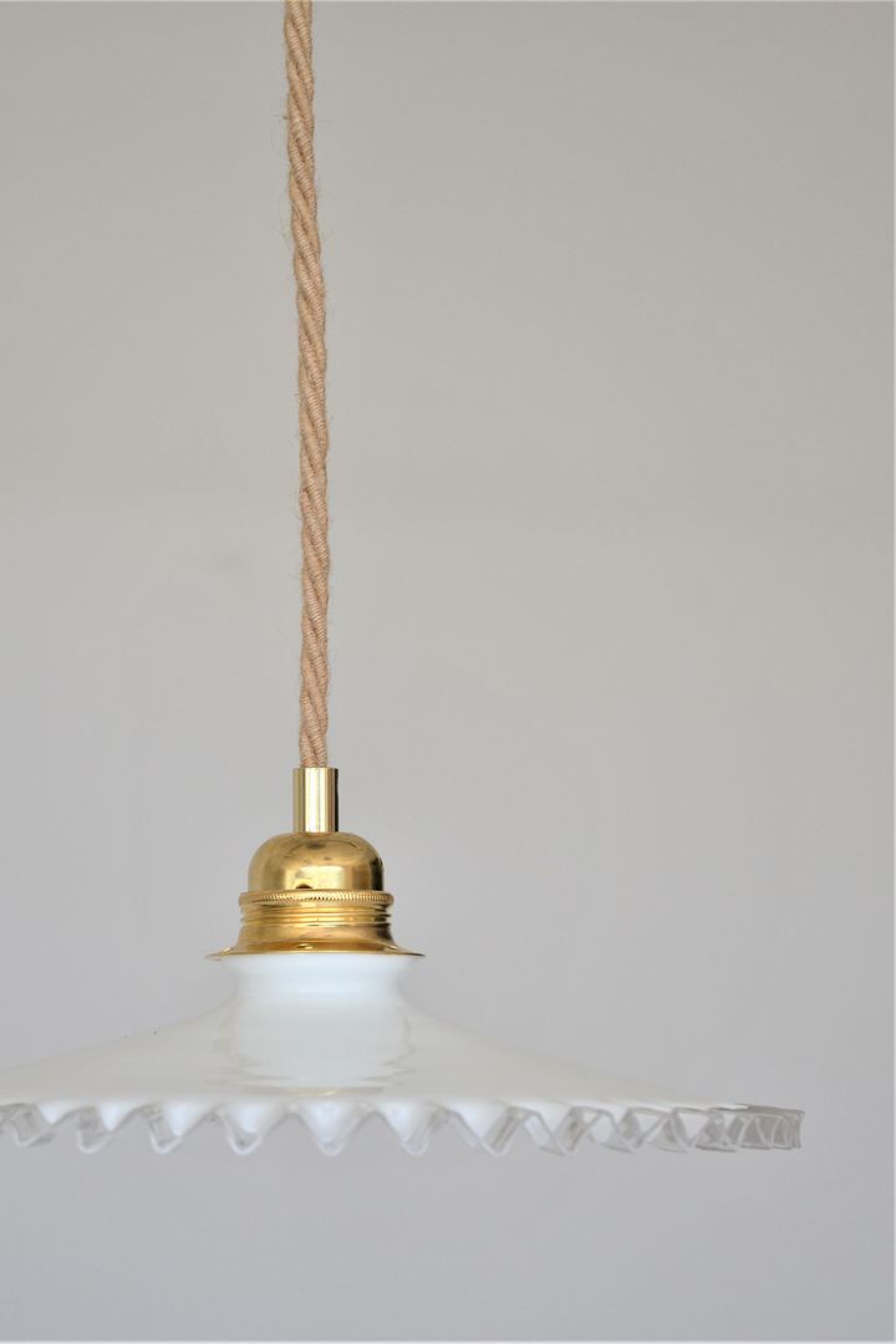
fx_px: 3472
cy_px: 672
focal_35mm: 93
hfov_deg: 14.7
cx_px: 448
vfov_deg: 21.9
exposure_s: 1/320
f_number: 5.3
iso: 400
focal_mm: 62
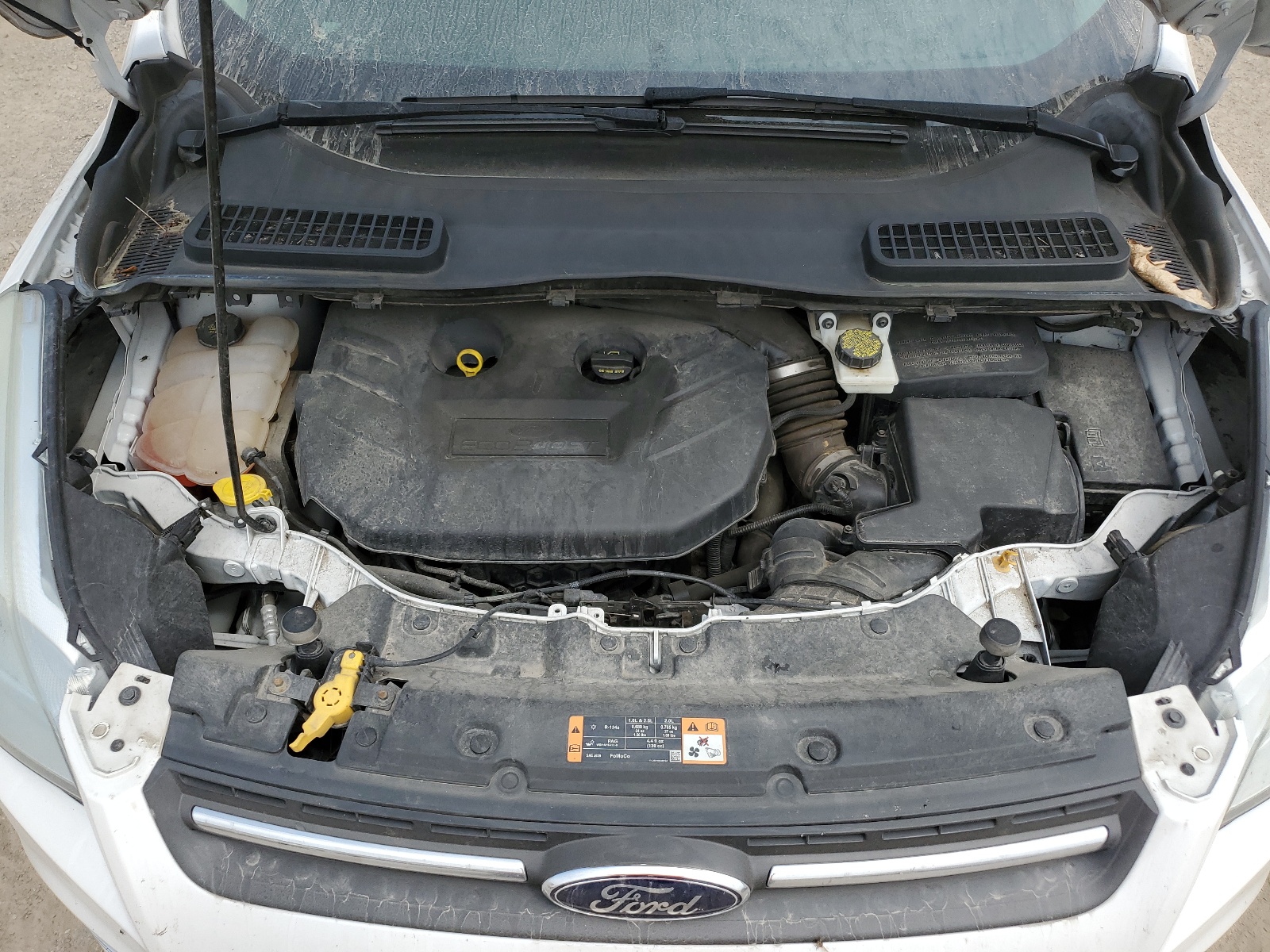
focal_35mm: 26
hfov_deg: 67.3
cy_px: 476
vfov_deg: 53.1
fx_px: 954
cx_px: 635
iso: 50
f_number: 1.5
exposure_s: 1/1667
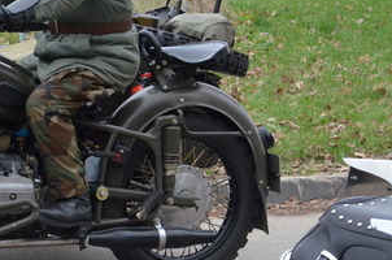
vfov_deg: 5.5
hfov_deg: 8.3
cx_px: -8
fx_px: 2684
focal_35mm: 247
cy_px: 16
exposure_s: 1/1000
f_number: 8
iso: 1600
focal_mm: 70
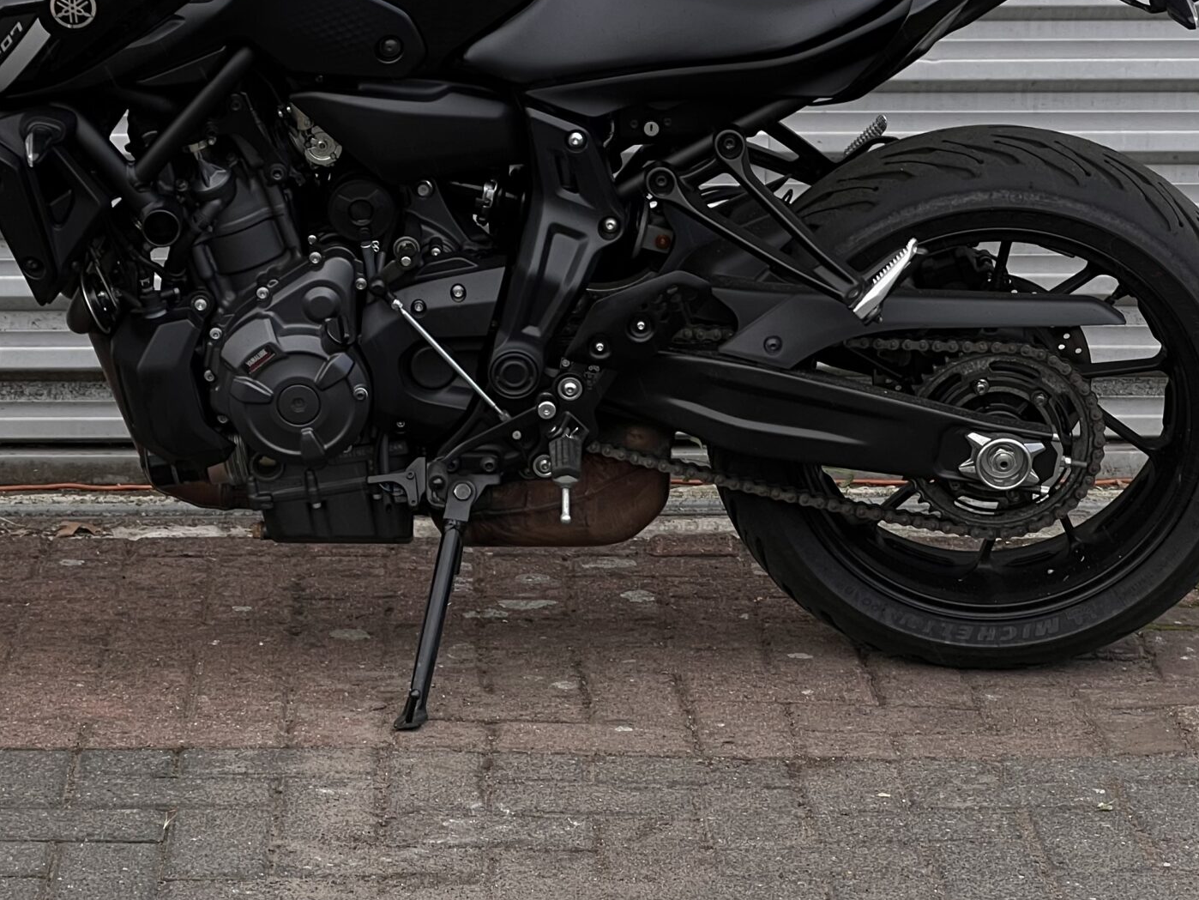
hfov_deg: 14.0
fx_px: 4885
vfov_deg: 10.5
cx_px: 397
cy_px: 180
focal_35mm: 141
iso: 32
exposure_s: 1/233
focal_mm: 9
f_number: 2.8
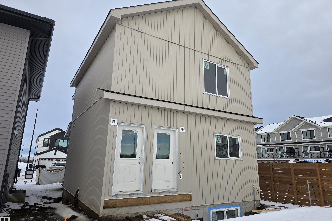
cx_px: 166
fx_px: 221
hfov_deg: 73.7
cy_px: 107
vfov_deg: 53.1
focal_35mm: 24
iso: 80
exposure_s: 1/1677
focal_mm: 6.3
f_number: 1.7
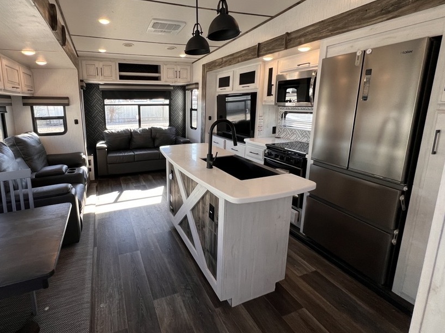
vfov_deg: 77.5
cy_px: 141
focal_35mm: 16
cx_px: 176
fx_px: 206
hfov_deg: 93.2
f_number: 1.8
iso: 160
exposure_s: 1/99
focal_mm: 1.57
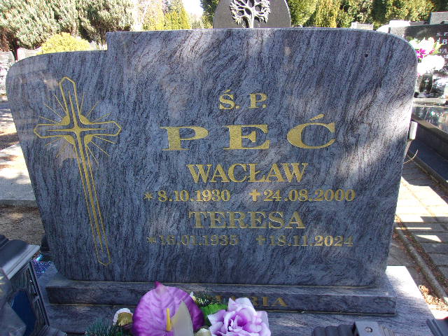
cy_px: 168
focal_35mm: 27
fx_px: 349
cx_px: 224
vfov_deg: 51.4
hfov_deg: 65.3
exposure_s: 1/150
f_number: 3
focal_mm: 4.9
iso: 80
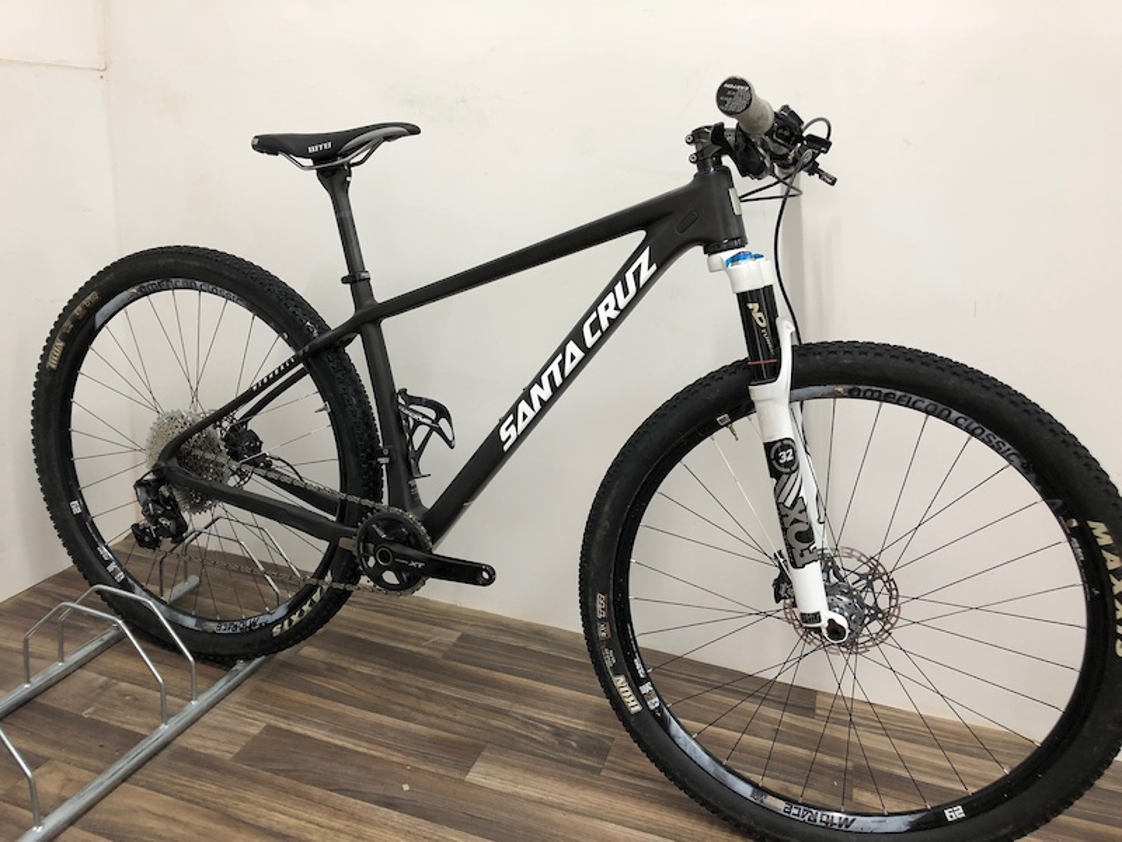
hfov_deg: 63.4
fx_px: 908
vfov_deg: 49.7
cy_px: 421
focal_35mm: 28
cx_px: 561
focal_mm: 3.99
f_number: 1.8
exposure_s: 1/30
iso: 40
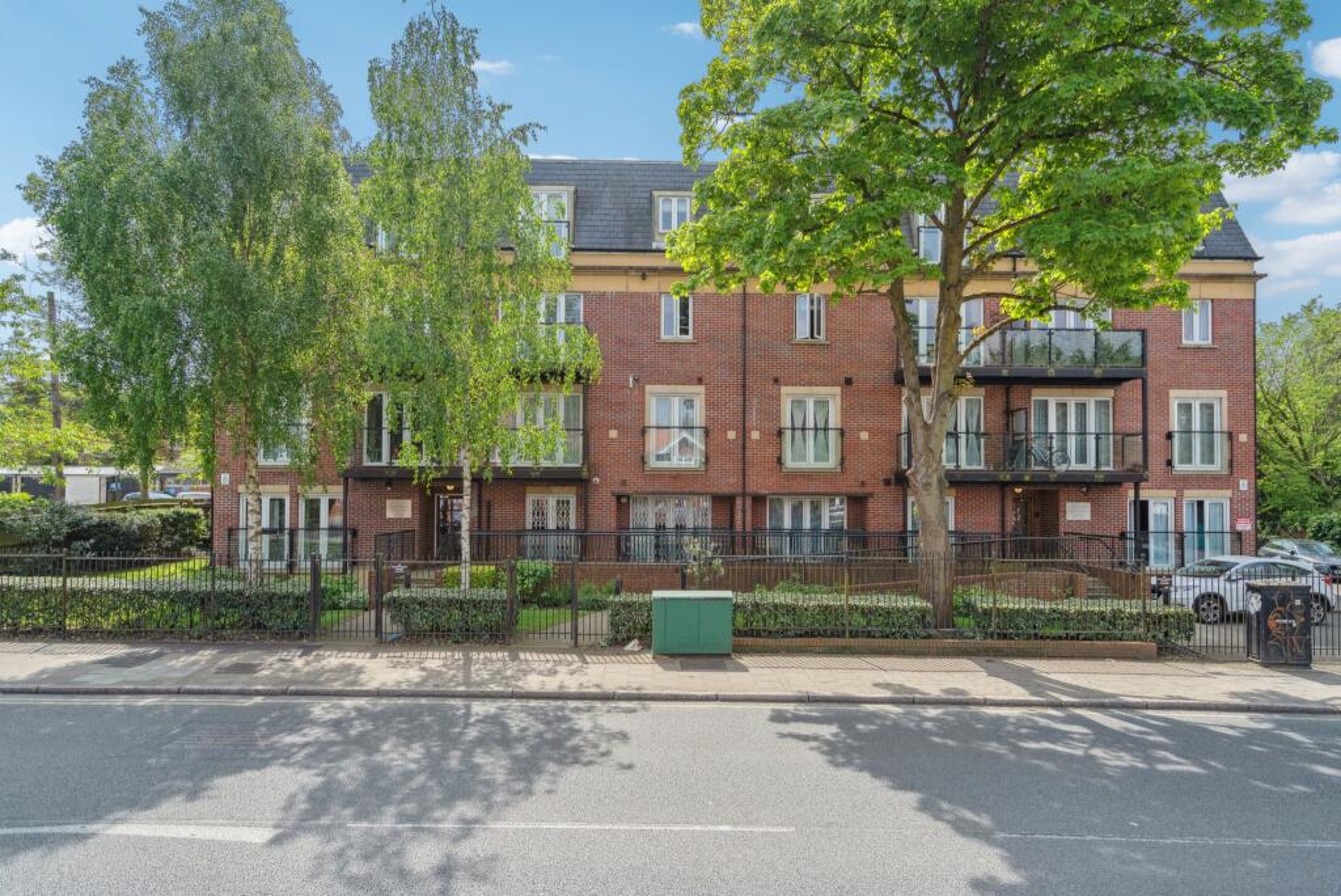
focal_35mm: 19
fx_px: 708
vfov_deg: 64.6
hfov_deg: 86.9
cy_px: 448
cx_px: 670
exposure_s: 1/2500
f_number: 4
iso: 640
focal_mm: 19
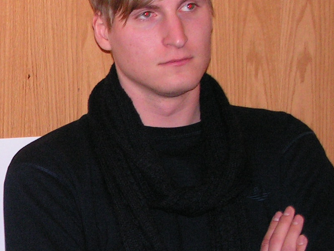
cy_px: 210
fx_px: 1264
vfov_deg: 11.3
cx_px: -81
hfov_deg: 14.5
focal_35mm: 131
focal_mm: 8.6
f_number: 3.2
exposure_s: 1/60
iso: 200
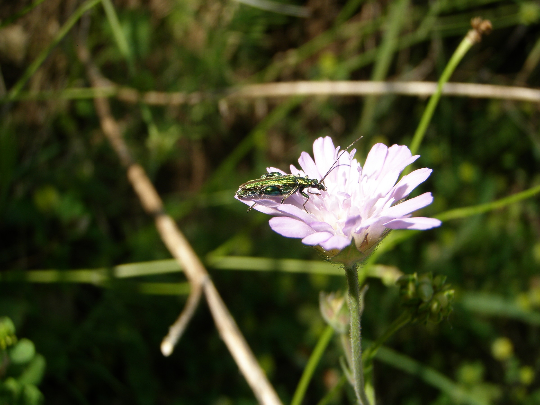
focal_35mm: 51
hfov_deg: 37.5
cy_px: 202
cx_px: 270
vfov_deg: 28.6
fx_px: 796
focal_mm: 9.1
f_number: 4
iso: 50
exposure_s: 1/250
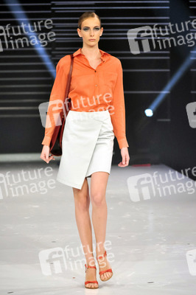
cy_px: 148
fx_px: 1841
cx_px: 98
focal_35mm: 225
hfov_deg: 6.1
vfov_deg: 9.2
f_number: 5
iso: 1600
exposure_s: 1/160
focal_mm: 150
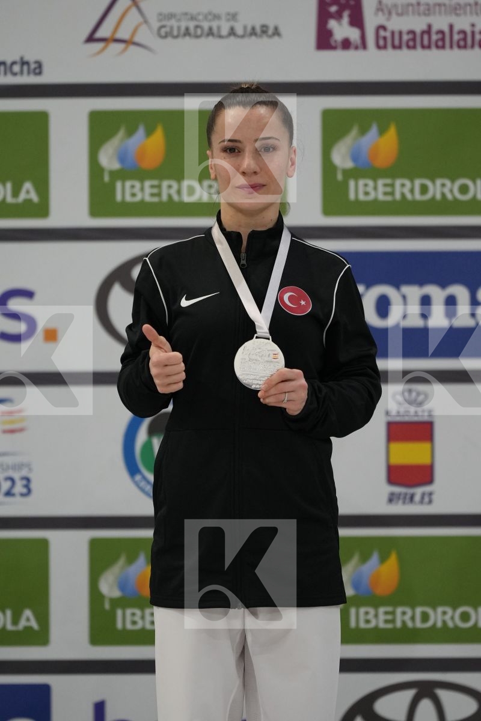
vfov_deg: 6.9
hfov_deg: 4.6
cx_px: 240
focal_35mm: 300
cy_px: 360
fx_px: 6012
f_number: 2.8
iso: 2000
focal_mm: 200
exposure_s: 1/500
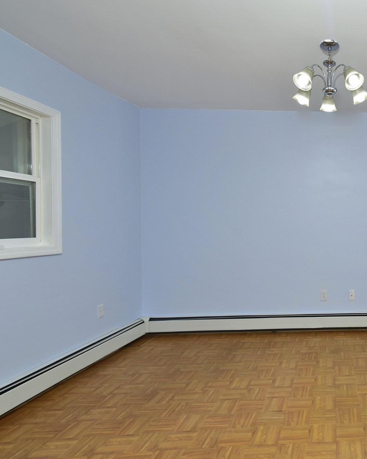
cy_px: 228
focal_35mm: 23
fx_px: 312
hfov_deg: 51.6
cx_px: 348
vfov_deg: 72.6
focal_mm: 16
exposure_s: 1/200
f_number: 8
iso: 400
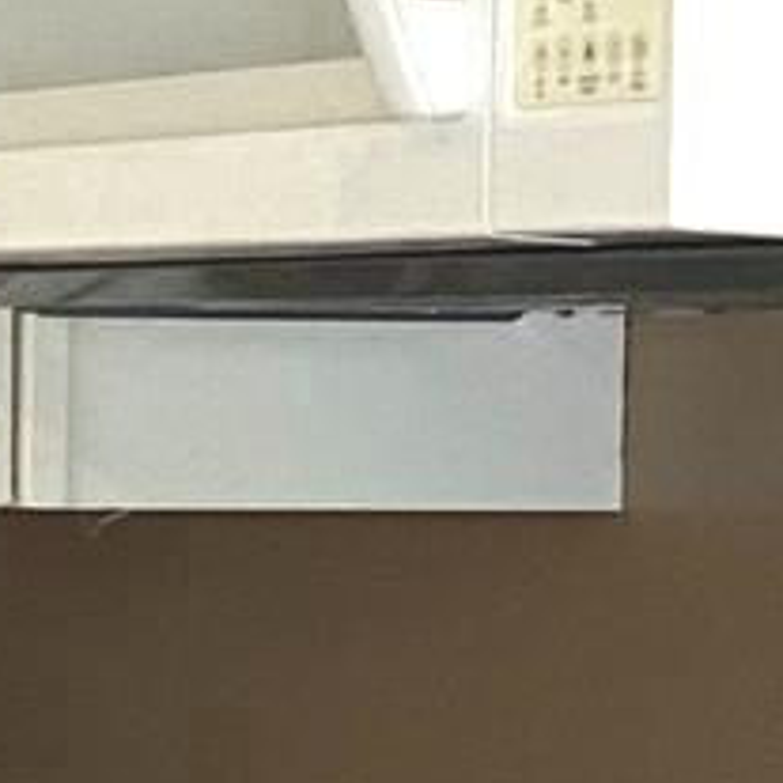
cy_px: 586
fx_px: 5809
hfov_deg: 6.6
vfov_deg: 7.7
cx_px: -2050
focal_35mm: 227
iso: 160
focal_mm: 4.25
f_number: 1.8
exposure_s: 1/60
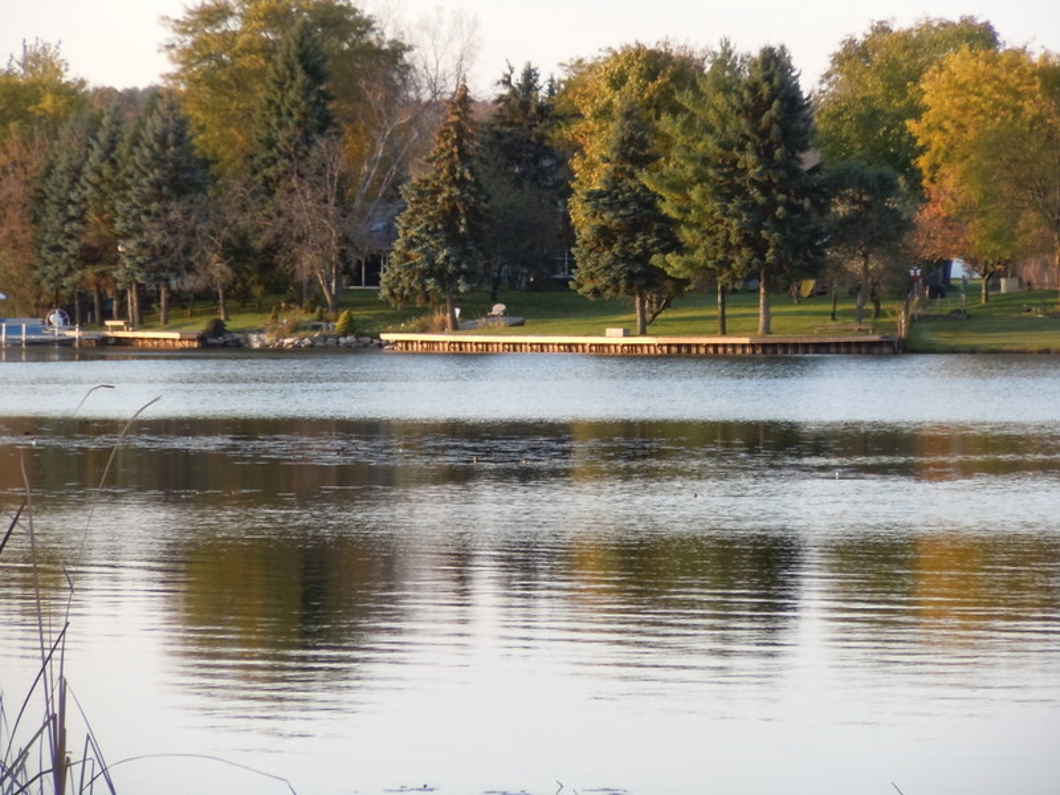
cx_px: 530
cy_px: 398
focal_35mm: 196
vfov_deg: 7.6
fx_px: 6002
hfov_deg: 10.1
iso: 160
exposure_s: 1/125
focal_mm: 35
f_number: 5.6
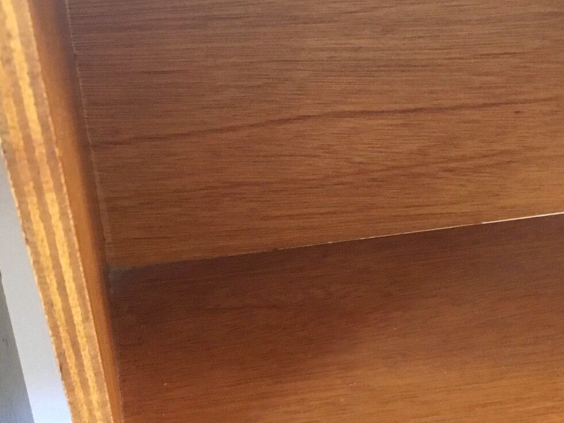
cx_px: 354
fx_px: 961
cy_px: 316
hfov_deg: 32.5
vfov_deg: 24.5
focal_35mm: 59
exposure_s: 1/15
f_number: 2.2
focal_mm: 4.15
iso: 250
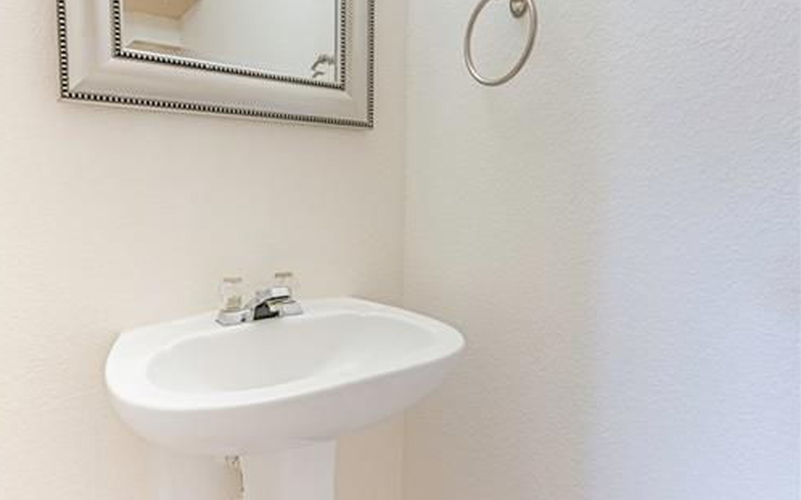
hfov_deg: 79.7
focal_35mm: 22
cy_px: 230
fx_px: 480
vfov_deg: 55.0
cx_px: 391
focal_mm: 14
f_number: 4.5
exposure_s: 1/40
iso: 320
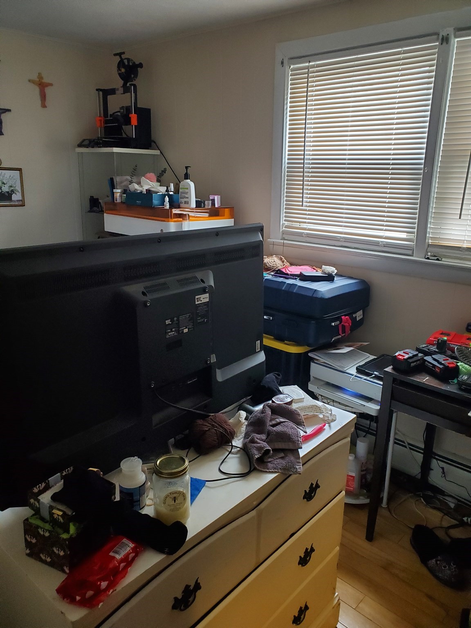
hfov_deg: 53.1
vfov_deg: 67.3
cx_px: 236
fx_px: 472
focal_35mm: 26
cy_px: 314
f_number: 2.4
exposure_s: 1/40
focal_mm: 4.3
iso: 320
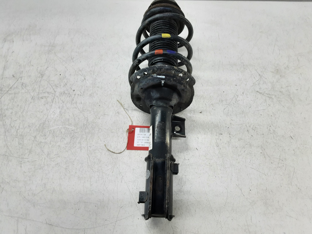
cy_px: 117
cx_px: 156
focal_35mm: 27
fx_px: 243
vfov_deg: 51.4
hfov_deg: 65.3
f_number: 1.9
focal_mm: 2.91
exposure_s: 1/50
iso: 80
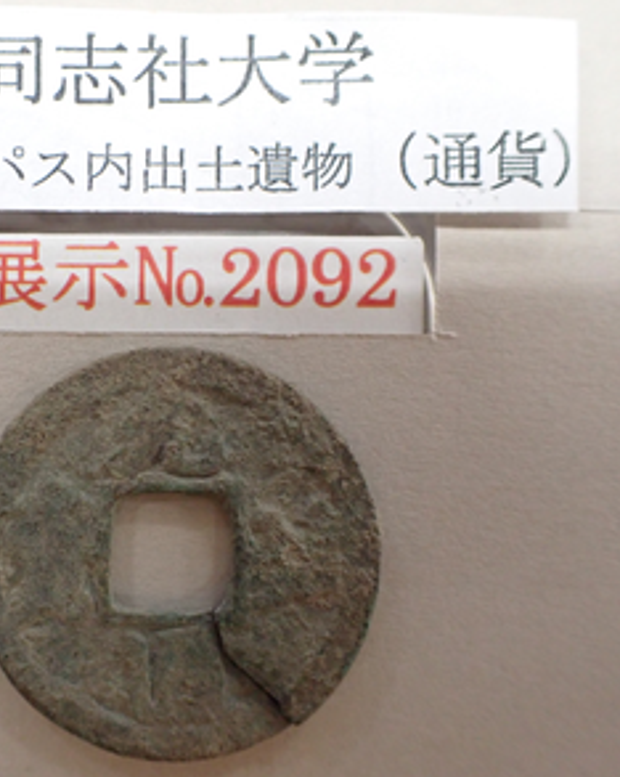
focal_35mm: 40
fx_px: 918
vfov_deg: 45.8
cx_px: 138
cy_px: 382
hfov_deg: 36.2
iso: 800
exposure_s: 1/125
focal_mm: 5.4
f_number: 2.3
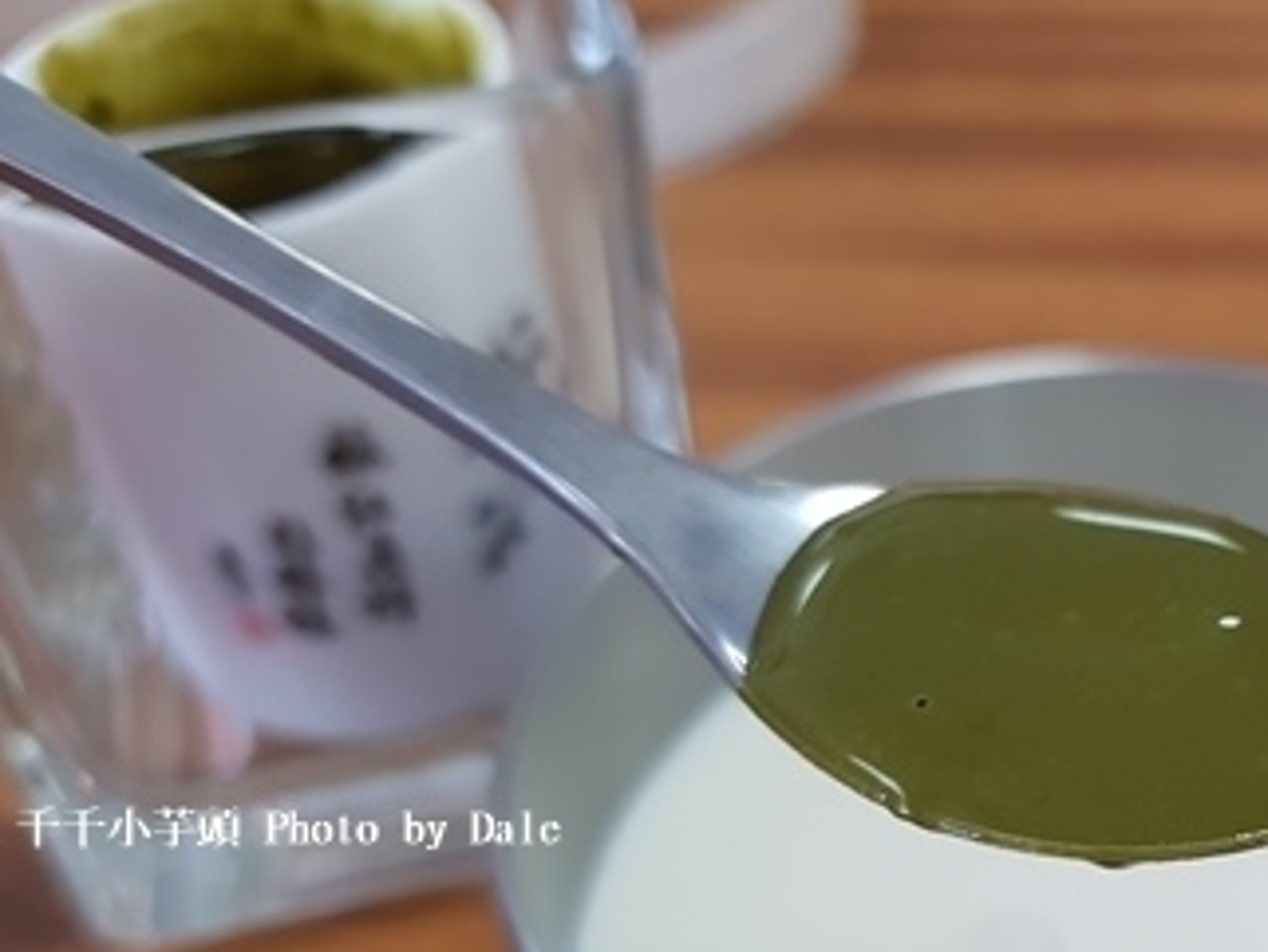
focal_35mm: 51
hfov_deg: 35.0
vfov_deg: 27.8
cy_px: 804
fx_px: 1869
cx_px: 1177
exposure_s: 1/50
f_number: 1.7
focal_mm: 4.3
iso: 80
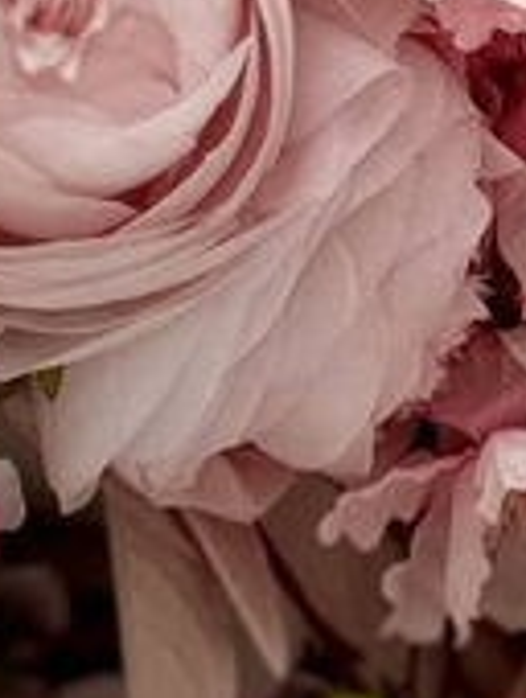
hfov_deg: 10.5
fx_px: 2850
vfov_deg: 11.7
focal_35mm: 141
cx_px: 33
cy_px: 1626
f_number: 1.78
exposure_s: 1/217
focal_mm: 6.86
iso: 64
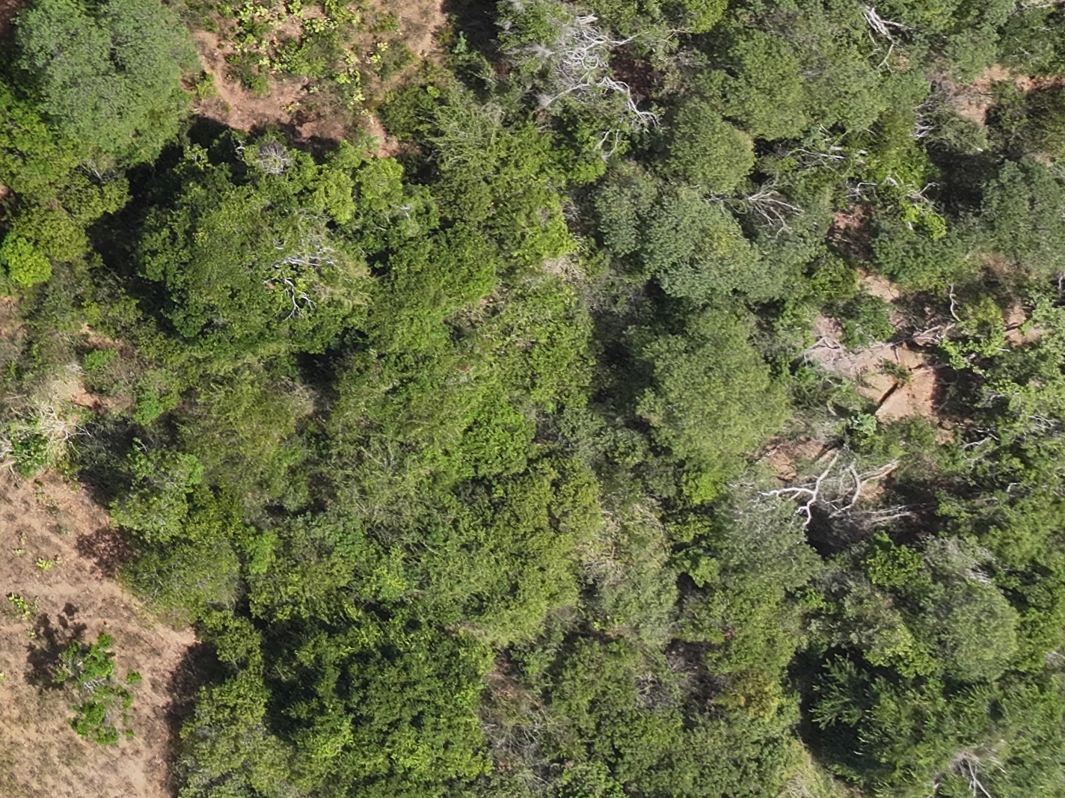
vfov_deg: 15.6
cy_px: -305
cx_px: -851
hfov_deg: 17.7
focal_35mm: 89
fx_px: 2737
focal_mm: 12.29
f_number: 5.6
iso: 100
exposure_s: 1/500
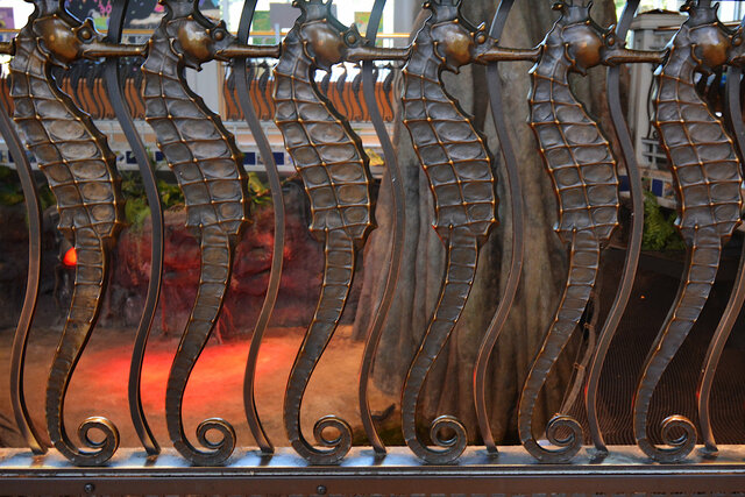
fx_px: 621
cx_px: 372
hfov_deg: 61.9
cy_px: 248
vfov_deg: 43.6
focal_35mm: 30
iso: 1000
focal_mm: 20
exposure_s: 1/30
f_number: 5.6
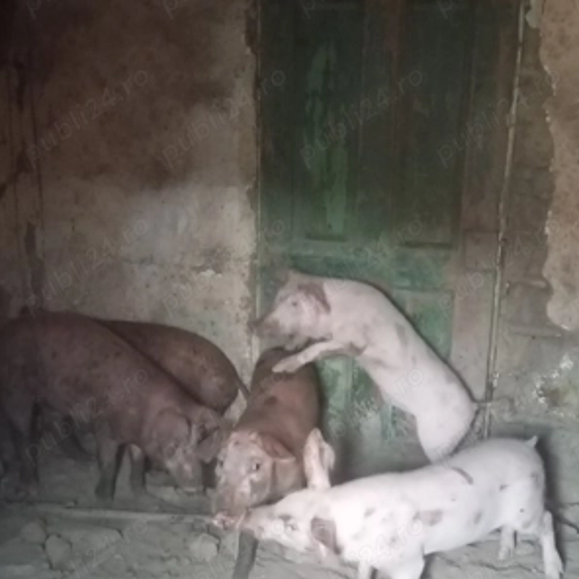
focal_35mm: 44
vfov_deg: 38.3
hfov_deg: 38.3
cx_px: 291
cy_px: 295
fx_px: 833
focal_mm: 4.22
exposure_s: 1/14.3
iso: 13231
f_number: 1.8
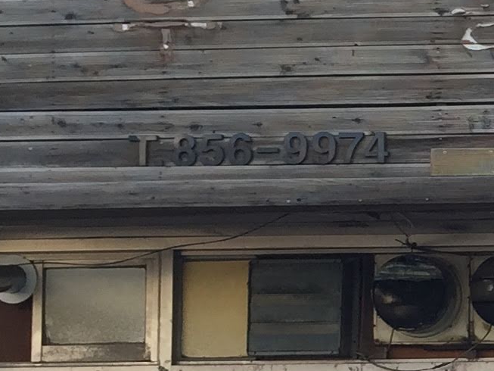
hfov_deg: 12.1
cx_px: 986
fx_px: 2070
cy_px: 398
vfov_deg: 10.1
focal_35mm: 145
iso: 32
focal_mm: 4.15
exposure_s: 1/319
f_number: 2.2
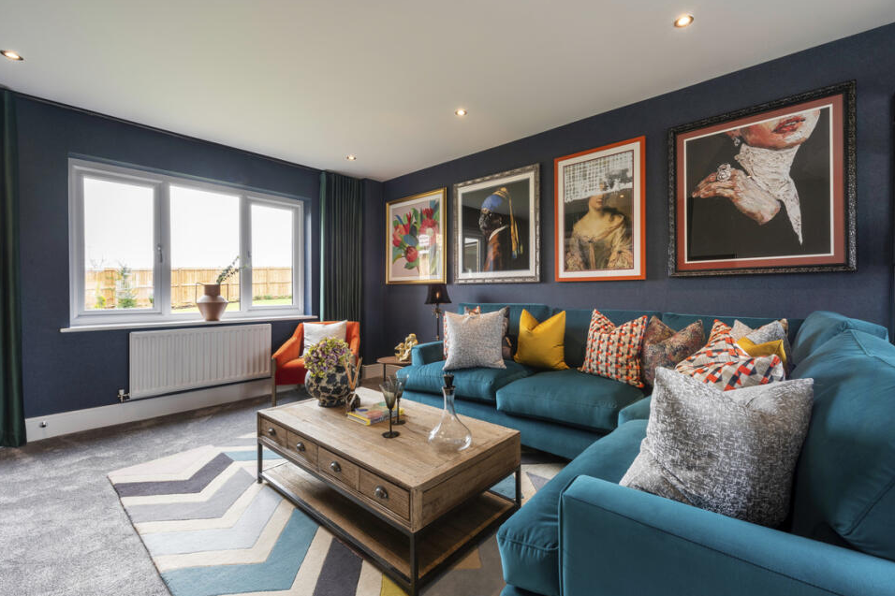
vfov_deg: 77.3
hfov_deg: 100.3
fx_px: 373
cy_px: 293
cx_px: 477
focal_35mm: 15
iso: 80
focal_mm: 14
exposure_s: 1/1.67
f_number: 16
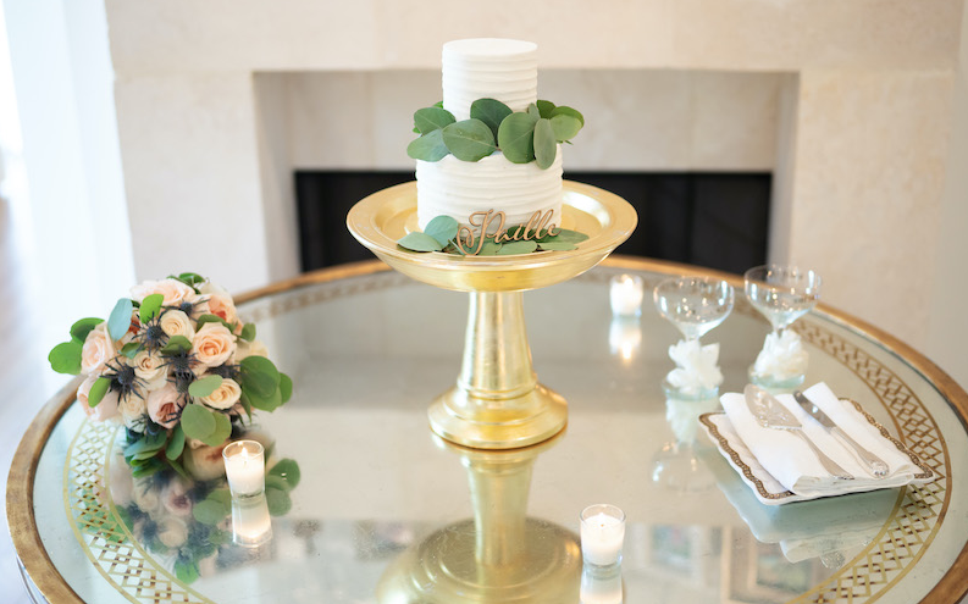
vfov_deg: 35.3
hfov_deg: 54.0
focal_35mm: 36
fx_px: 949
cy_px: 298
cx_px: 486
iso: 640
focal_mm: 35
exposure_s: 1/400
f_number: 1.2
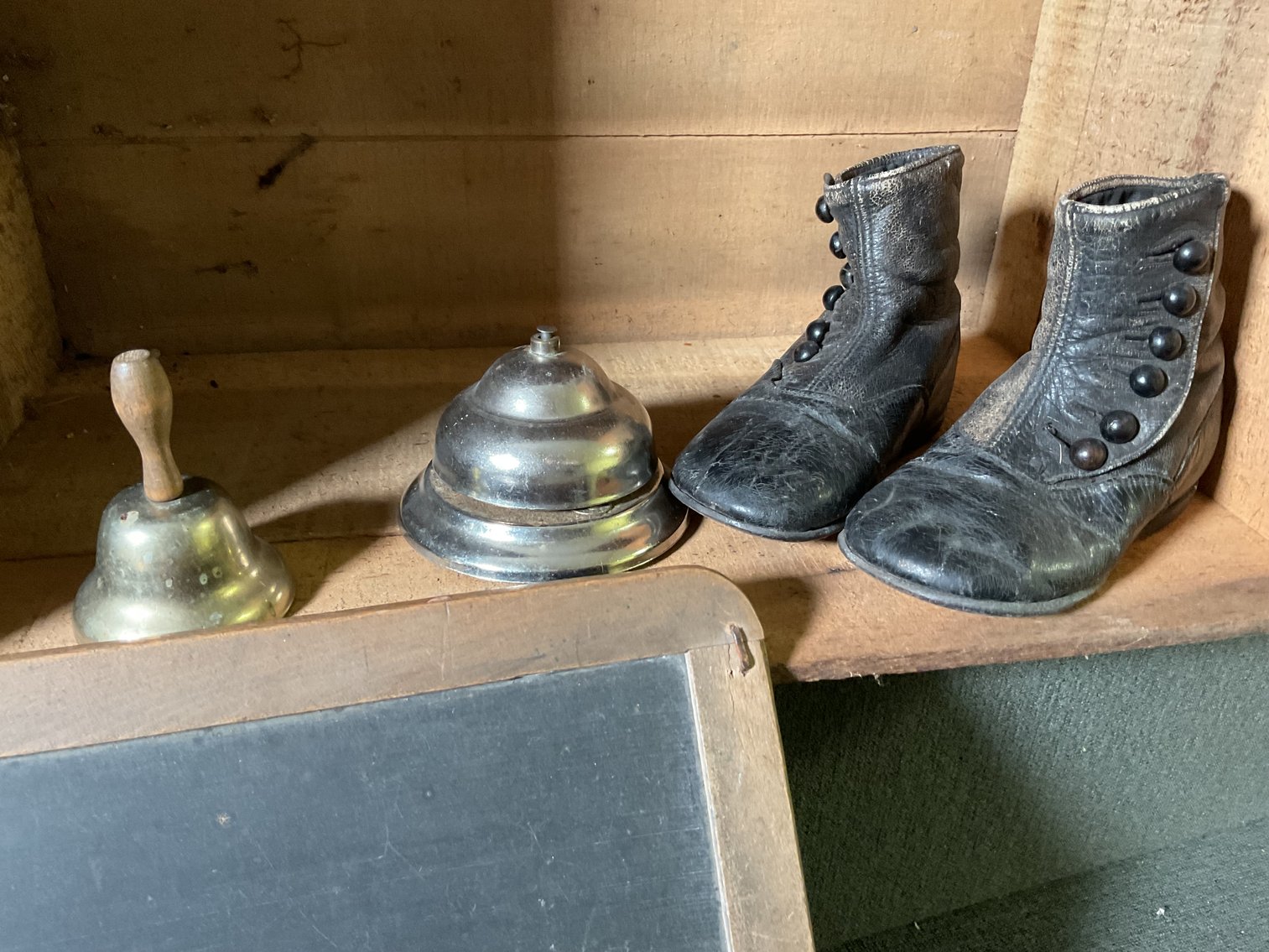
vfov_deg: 48.2
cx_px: 634
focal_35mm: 29
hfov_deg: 61.7
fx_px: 1063
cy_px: 476
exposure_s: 1/40
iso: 250
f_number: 1.8
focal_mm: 3
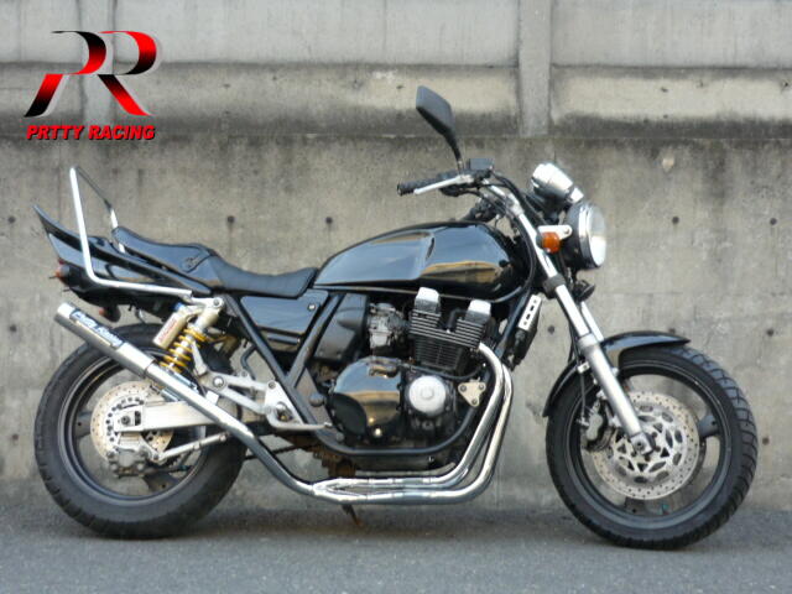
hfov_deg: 41.2
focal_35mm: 46
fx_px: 1052
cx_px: 396
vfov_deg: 31.5
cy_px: 297
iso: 100
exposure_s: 1/60
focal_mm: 5.5
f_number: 2.8
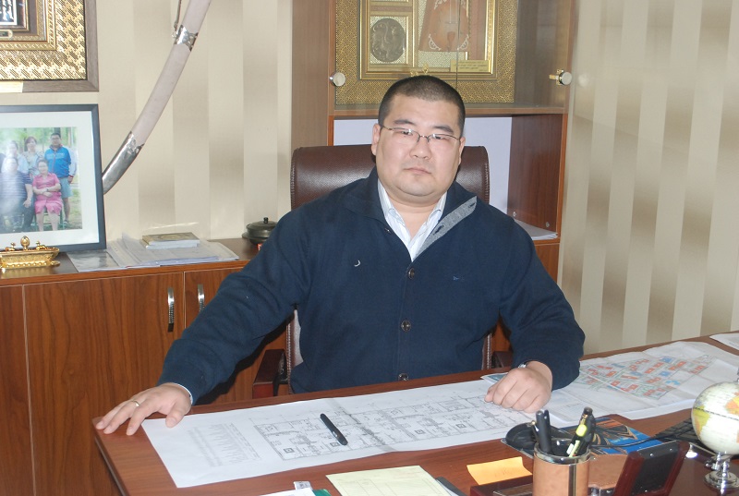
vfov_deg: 28.2
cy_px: 248
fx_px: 987
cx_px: 370
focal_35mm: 48
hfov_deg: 41.0
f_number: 5
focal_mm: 32
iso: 640
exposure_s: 1/200
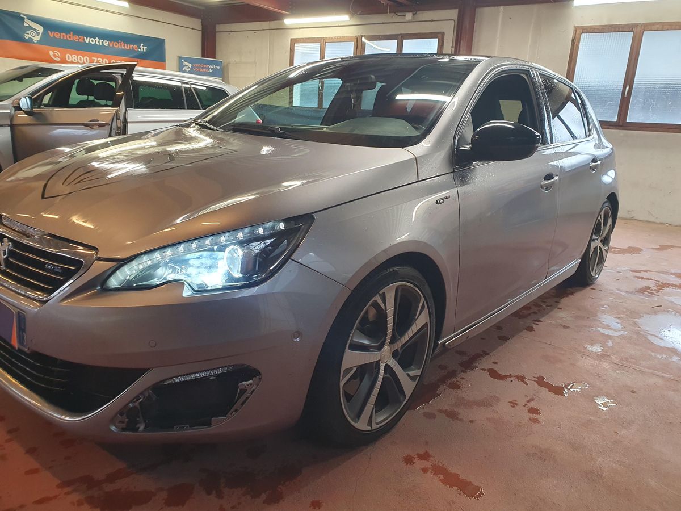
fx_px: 511
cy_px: 256
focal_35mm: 26
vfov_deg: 53.1
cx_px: 340
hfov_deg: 67.3
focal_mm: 4.32
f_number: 2.4
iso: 160
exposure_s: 1/50
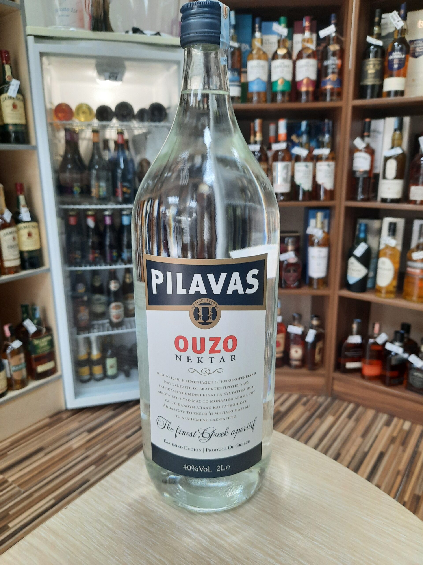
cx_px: 212
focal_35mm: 25
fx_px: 407
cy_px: 282
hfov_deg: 54.9
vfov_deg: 69.4
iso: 500
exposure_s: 1/25
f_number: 2
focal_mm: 4.6
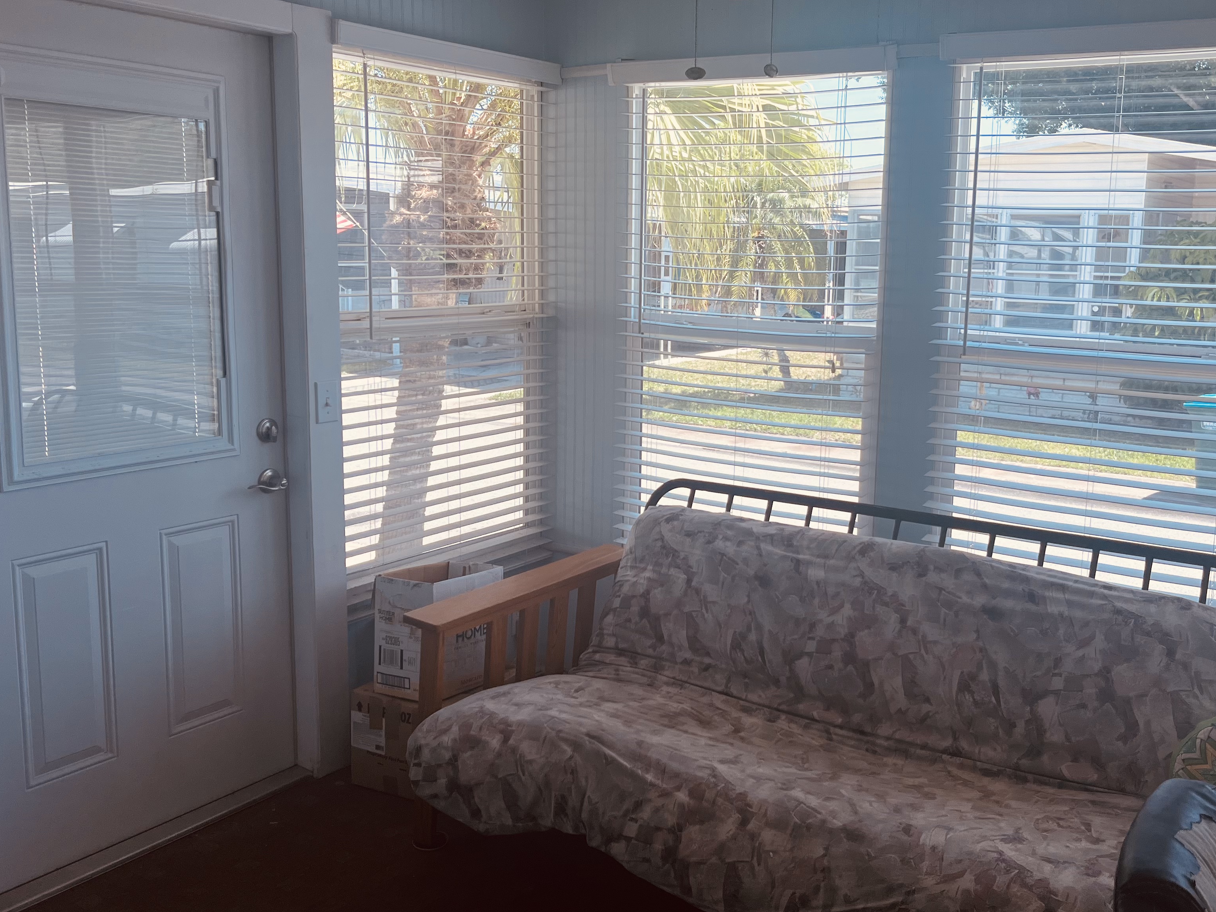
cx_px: 717
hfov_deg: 53.7
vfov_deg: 41.7
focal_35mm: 34
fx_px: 1194
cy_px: 413
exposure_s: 1/1056
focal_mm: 5.1
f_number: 1.6
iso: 50
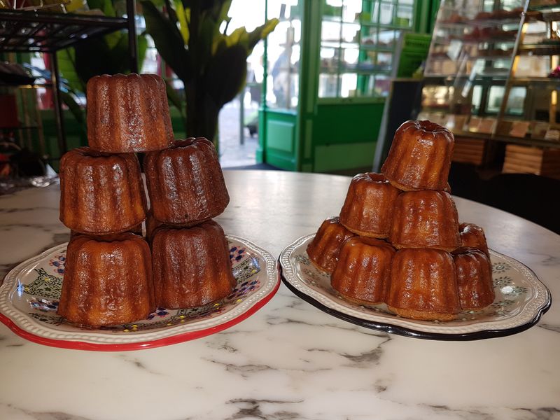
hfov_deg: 67.3
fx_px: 421
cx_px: 280
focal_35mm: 26
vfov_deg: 53.1
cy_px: 210
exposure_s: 1/122
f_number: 1.7
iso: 40
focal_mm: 4.2
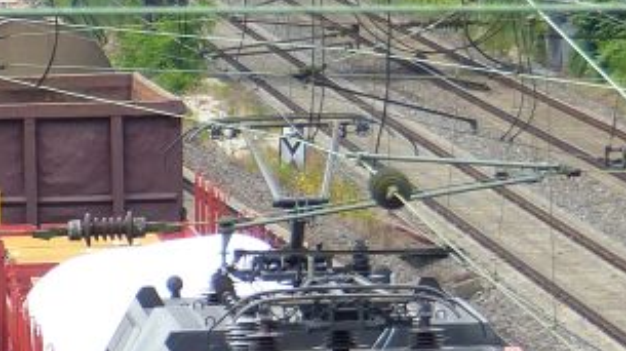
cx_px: 125
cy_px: 374
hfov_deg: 2.7
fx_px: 13451
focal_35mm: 811
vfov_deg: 1.5
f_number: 2.8
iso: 100
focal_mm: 34
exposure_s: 1/640
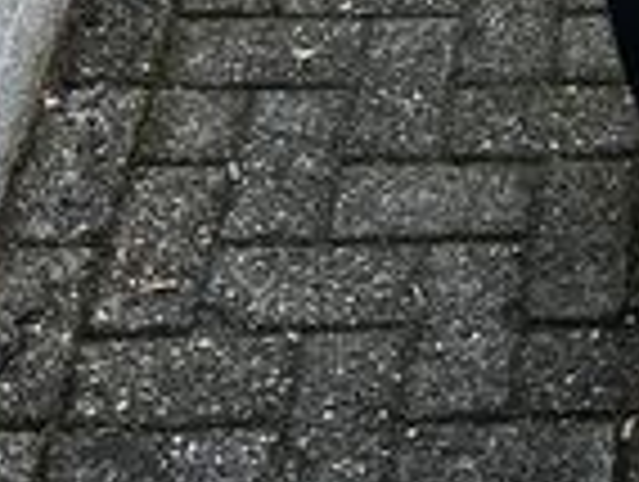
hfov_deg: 15.3
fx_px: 2163
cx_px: 1012
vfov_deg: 12.3
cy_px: -135
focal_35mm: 117
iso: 64
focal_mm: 5.1
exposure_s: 1/121
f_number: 1.6
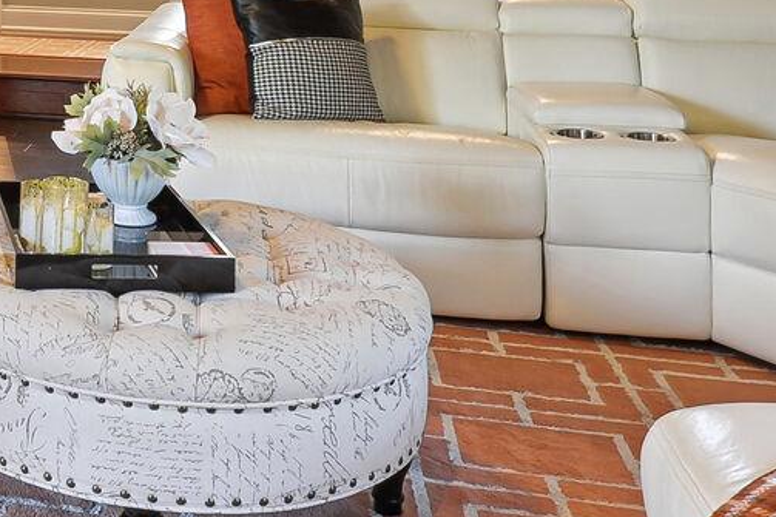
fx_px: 1185
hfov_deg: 32.3
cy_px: -11
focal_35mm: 55
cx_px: -60
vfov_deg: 23.5
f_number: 8
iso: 200
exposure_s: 1/2
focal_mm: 16
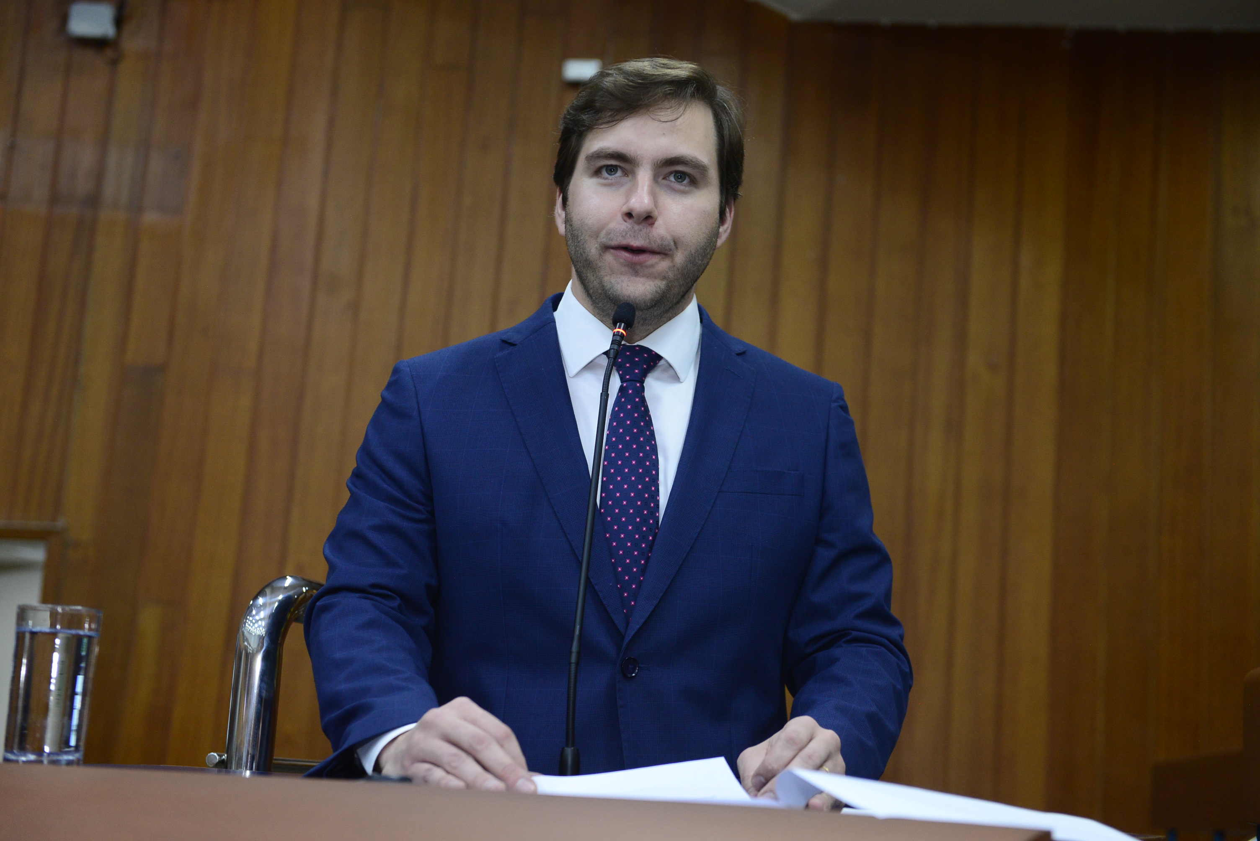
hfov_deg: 34.5
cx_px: 630
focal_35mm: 58
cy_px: 420
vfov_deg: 23.4
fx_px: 2031
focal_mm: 58
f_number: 5
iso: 2000
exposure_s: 1/125
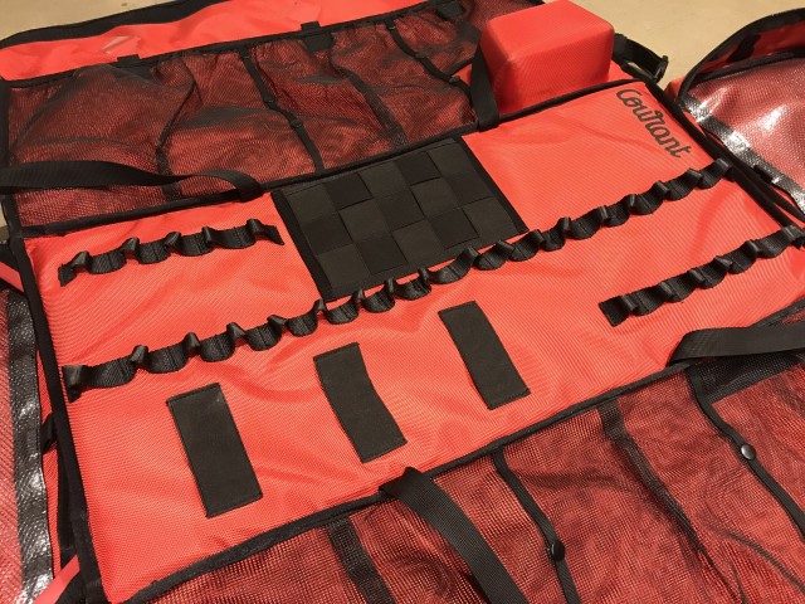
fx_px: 651
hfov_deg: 63.4
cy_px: 302
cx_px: 402
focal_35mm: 28
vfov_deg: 49.7
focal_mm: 3.99
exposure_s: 1/10
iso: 100
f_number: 1.8
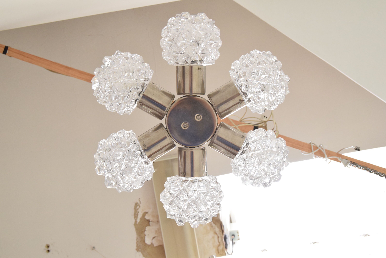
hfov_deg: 43.6
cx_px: 193
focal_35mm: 45
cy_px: 129
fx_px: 483
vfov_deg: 29.9
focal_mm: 30
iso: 1600
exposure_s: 1/200
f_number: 7.1
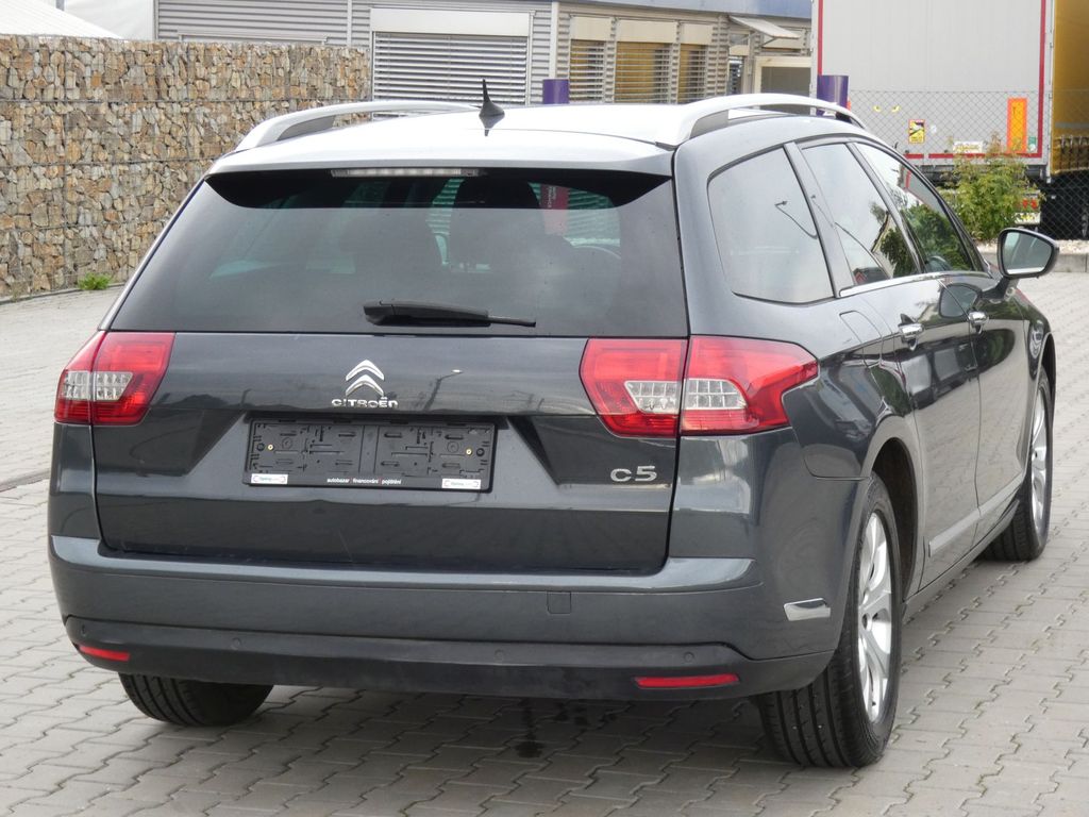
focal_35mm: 81
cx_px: 544
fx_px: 2548
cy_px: 408
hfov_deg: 24.1
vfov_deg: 18.2
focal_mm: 14.5
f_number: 5.6
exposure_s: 1/80
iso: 250
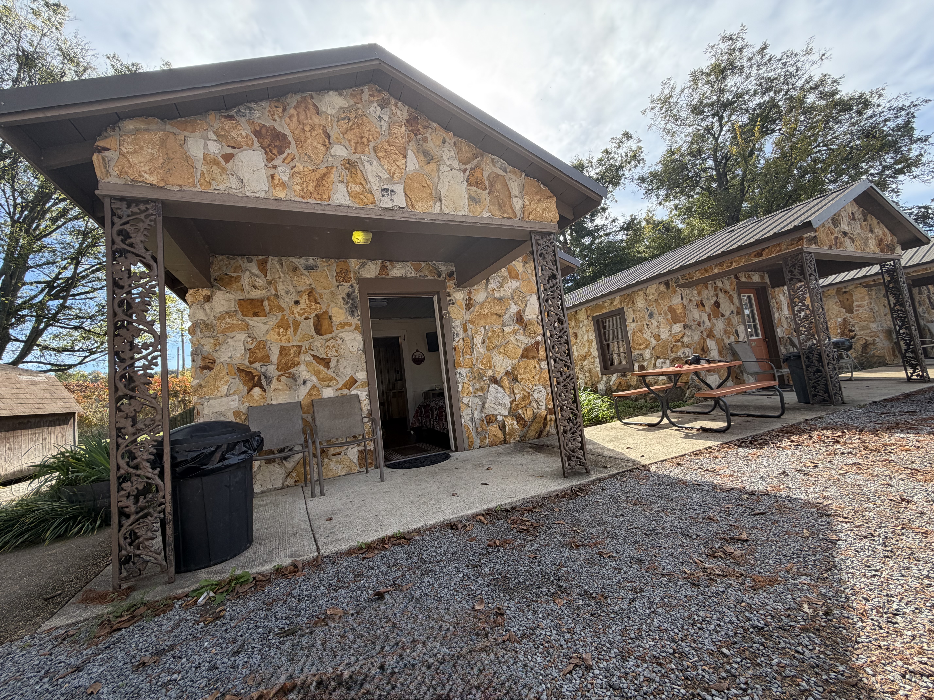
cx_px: 467
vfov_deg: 85.7
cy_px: 350
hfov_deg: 102.1
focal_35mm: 14
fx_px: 378
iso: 50
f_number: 2.2
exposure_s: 1/405
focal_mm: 2.22
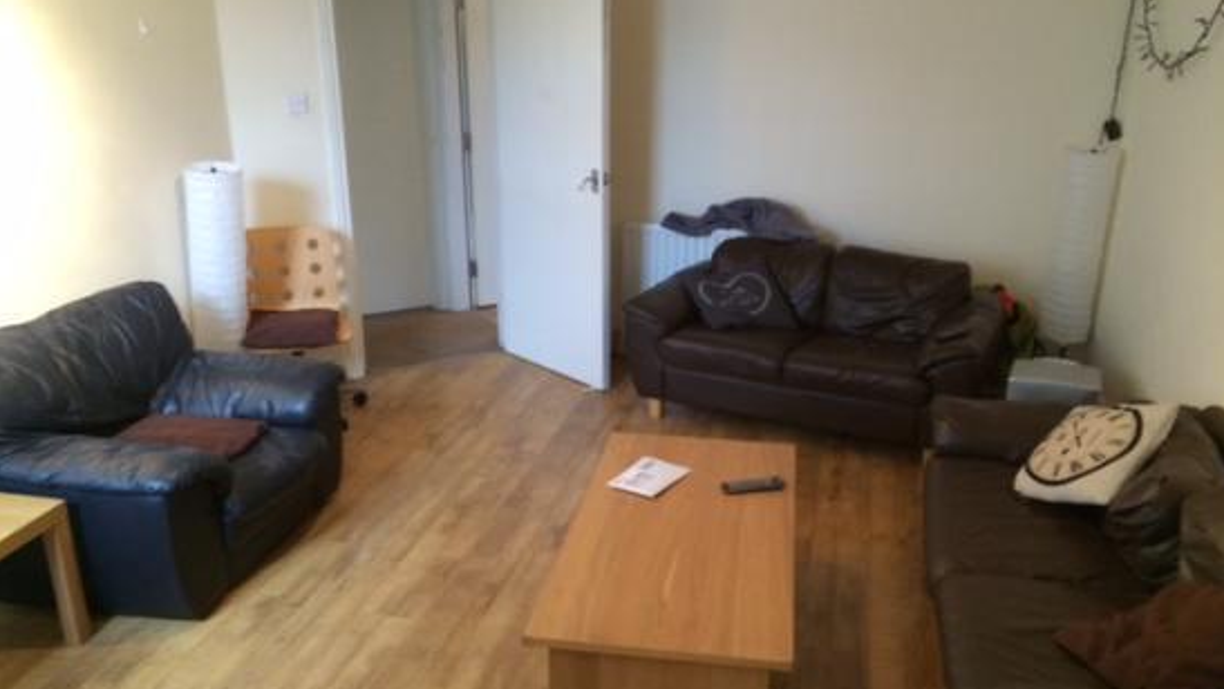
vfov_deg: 35.6
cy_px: 380
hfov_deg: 59.5
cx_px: 613
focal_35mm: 33
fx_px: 1071
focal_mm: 4.12
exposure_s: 1/24
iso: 320
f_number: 2.2
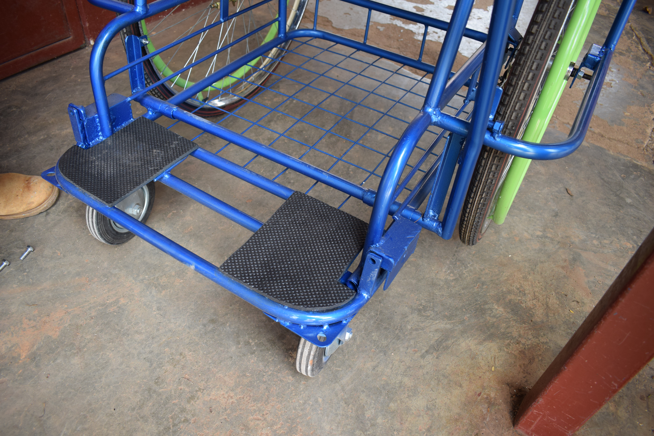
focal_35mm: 27
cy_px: 218
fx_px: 490
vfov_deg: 47.9
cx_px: 327
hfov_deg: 67.4
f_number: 4.5
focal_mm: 18
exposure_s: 1/80
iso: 400
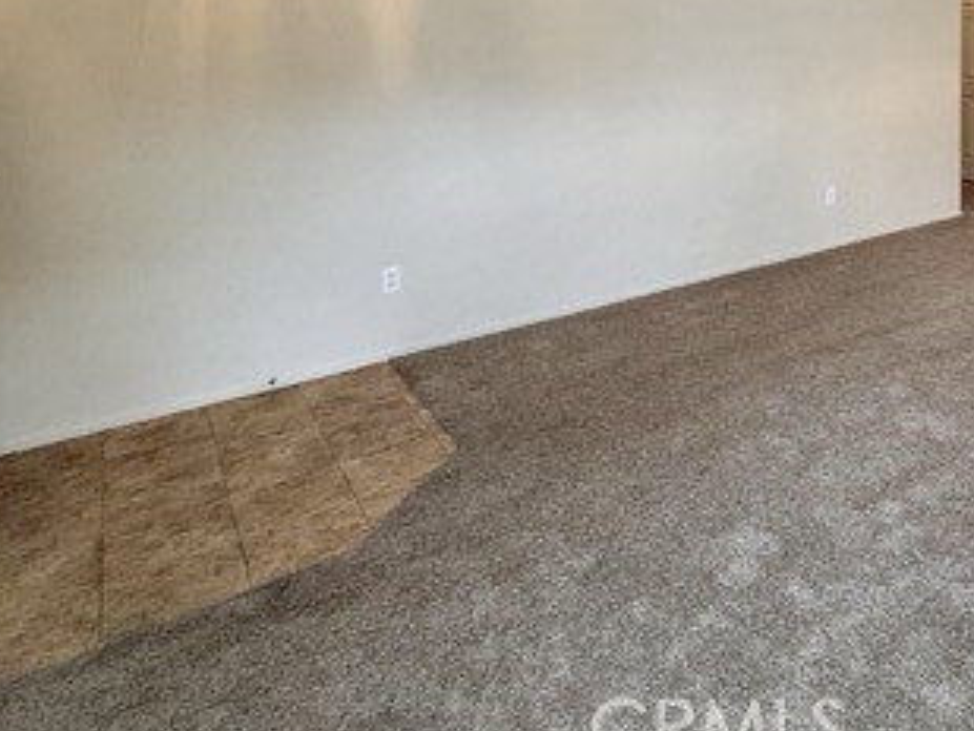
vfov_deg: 42.3
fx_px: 816
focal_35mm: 29
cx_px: 883
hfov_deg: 53.6
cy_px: 16
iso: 250
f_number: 2.2
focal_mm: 2.22
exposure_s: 1/120
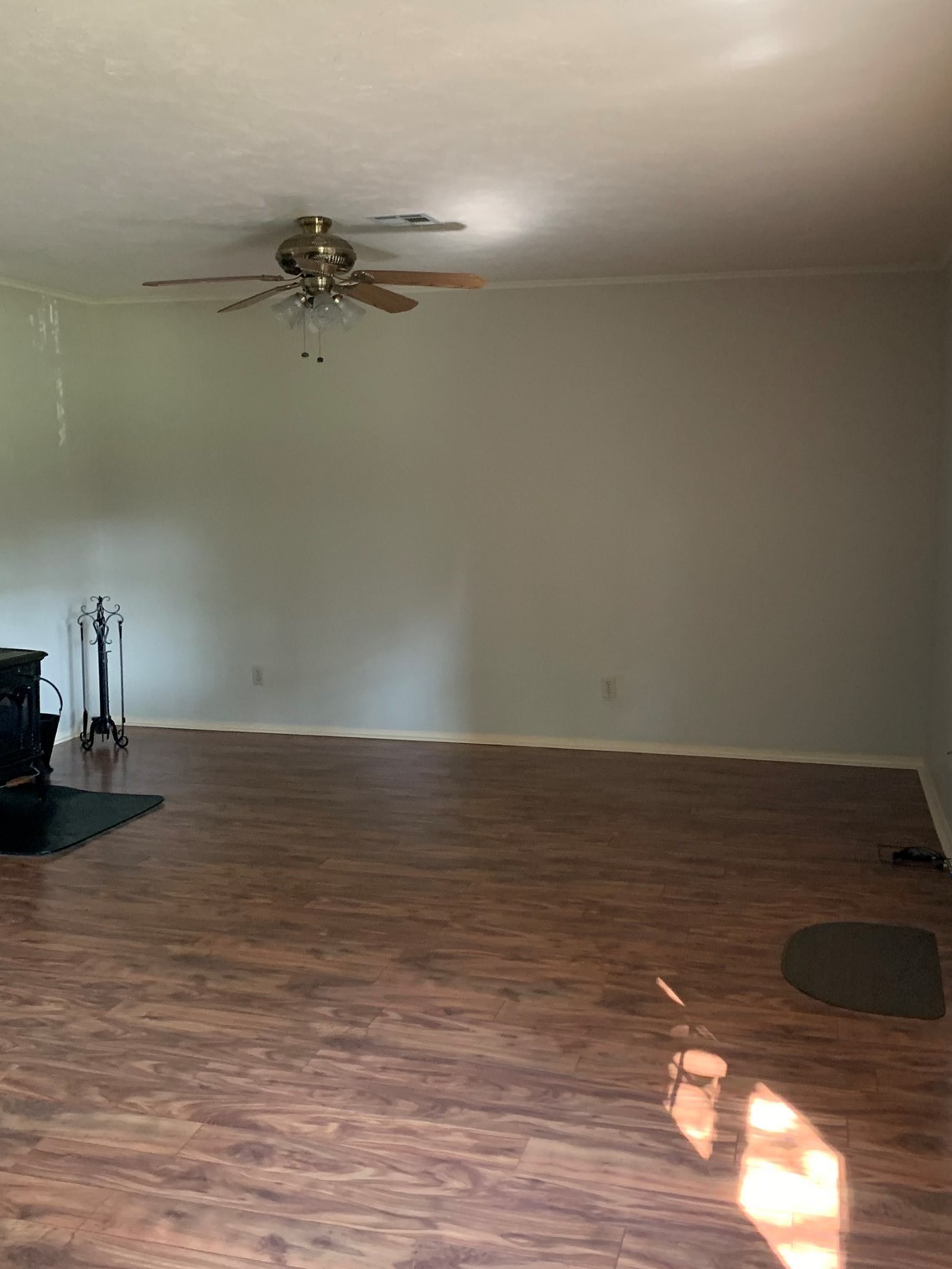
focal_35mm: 33
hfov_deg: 42.9
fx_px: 1210
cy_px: 611
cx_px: 518
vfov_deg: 55.3
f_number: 1.8
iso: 320
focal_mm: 4.25
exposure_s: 1/60
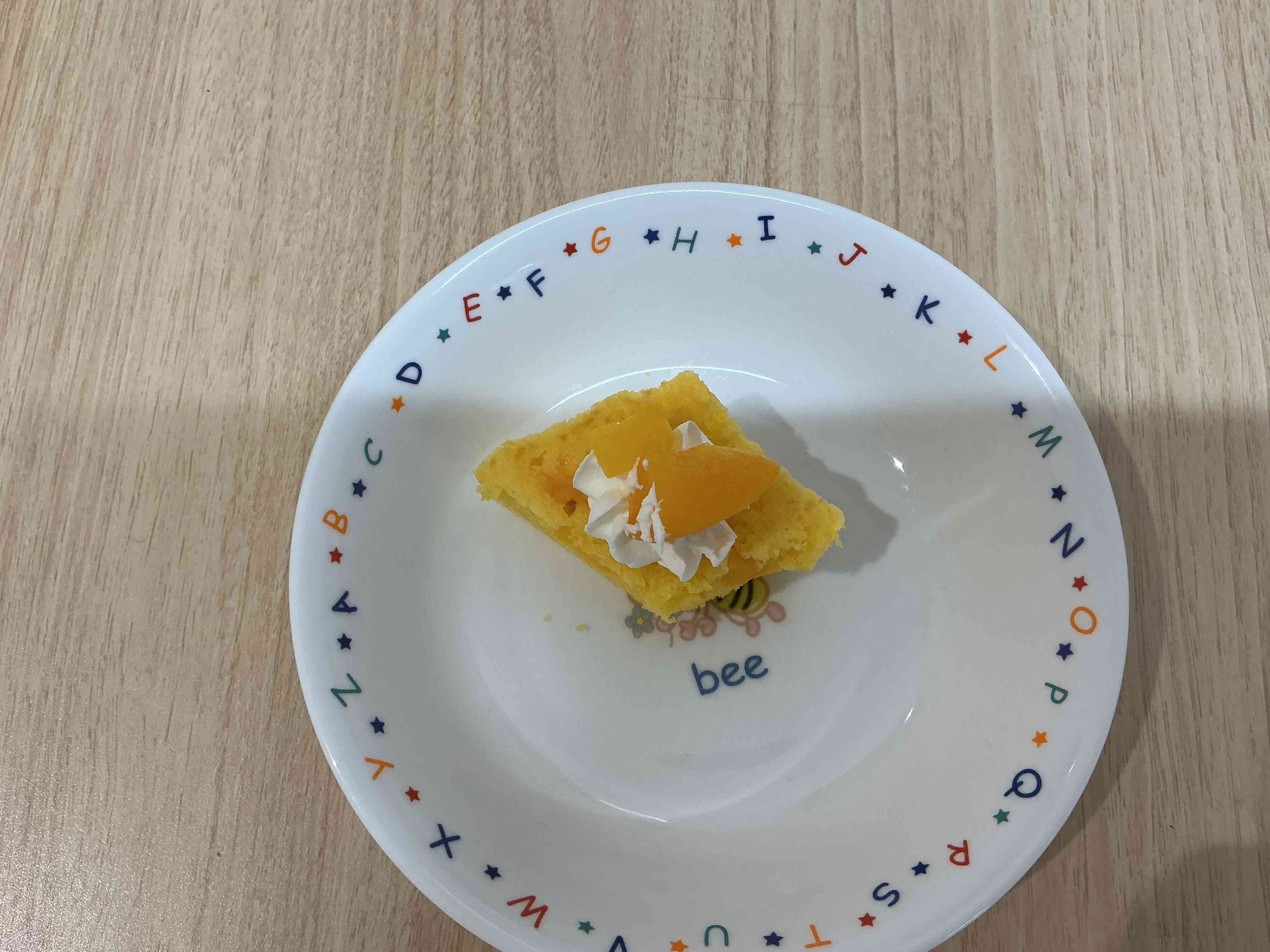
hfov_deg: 61.7
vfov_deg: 48.2
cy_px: 476
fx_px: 1064
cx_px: 635
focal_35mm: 29
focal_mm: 3
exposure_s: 1/120
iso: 50
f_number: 1.8
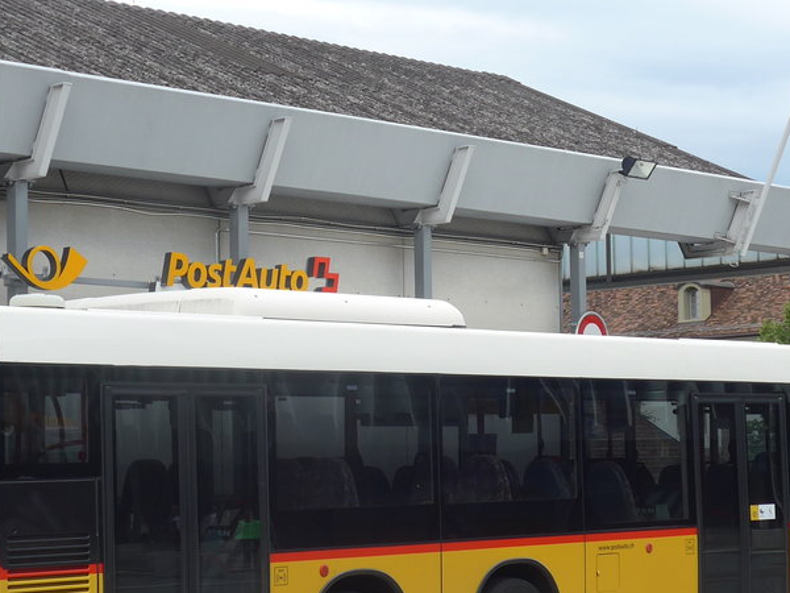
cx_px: 394
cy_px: 296
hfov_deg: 20.0
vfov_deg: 15.1
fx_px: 2237
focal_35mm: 98
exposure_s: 1/250
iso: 80
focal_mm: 10.1
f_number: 3.2
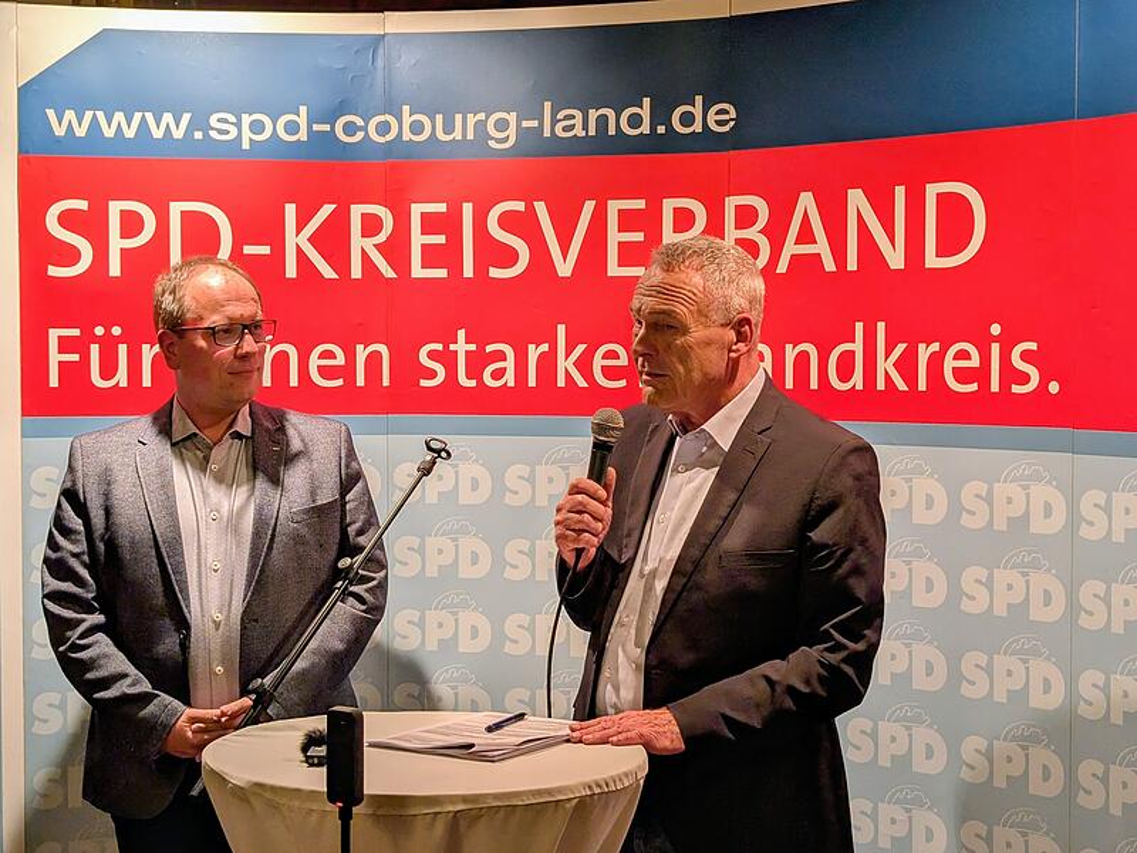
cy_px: 426
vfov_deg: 29.7
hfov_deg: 38.9
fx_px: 1609
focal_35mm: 49
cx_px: 568
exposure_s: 1/100
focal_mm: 6.9
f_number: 1.68
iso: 68
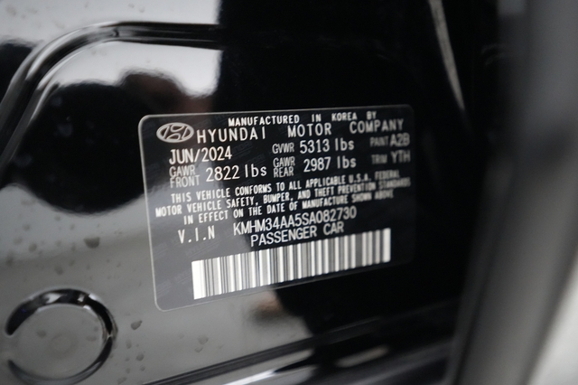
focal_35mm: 28
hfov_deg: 65.5
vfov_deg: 46.4
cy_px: 192
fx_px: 449
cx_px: 289
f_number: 2.8
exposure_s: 1/60
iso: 10000
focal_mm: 28
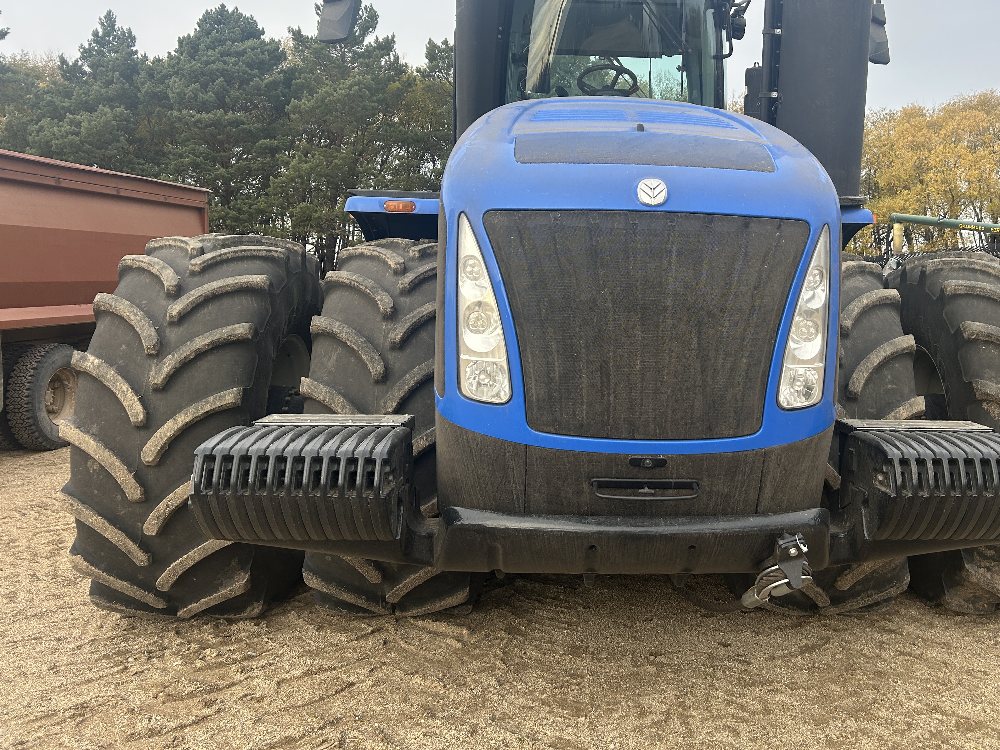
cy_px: 289
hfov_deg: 54.7
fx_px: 953
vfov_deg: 42.7
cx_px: 625
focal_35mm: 33
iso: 50
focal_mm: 5.7
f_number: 1.5
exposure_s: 1/692
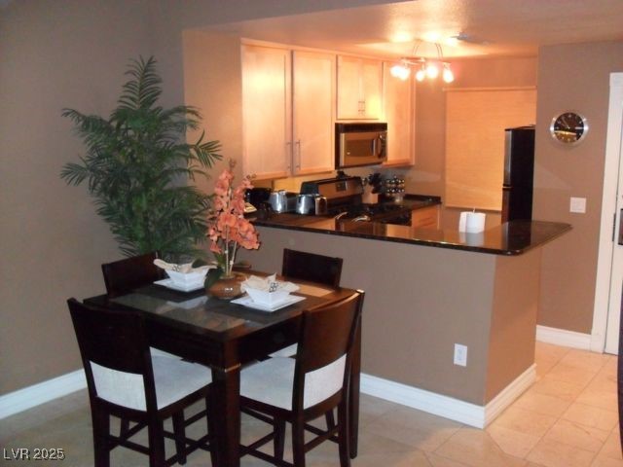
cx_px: 312
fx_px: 630
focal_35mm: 35
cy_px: 234
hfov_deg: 52.6
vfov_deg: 40.7
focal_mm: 6.3
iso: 400
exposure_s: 1/45
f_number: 3
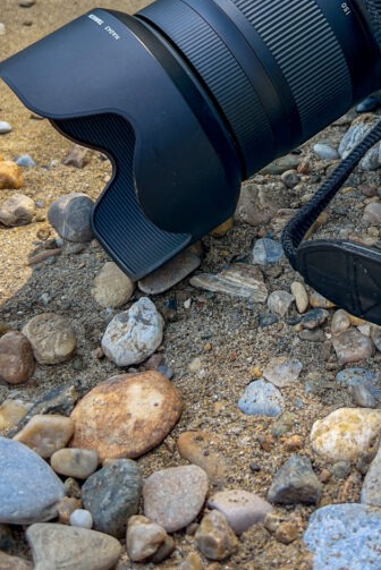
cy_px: 150
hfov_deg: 24.2
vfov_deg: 35.5
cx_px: 308
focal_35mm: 55
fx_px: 872
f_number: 1.5
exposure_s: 1/1100
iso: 50
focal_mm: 5.7
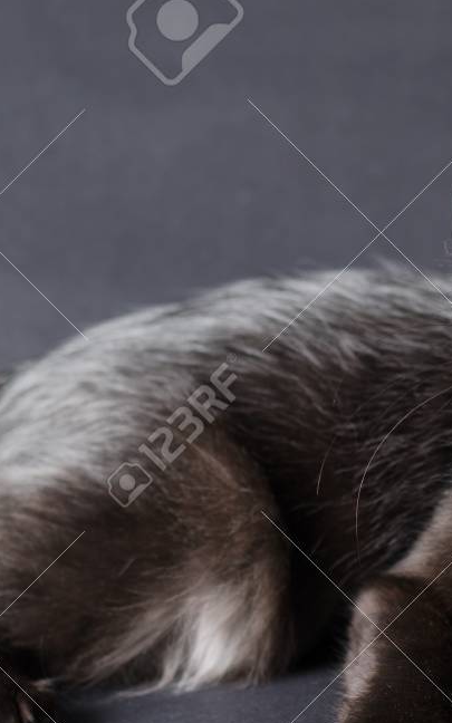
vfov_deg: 13.7
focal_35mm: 153
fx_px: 3016
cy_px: 388
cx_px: 381
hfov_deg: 8.5
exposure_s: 1/160
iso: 100
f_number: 3.2
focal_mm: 50
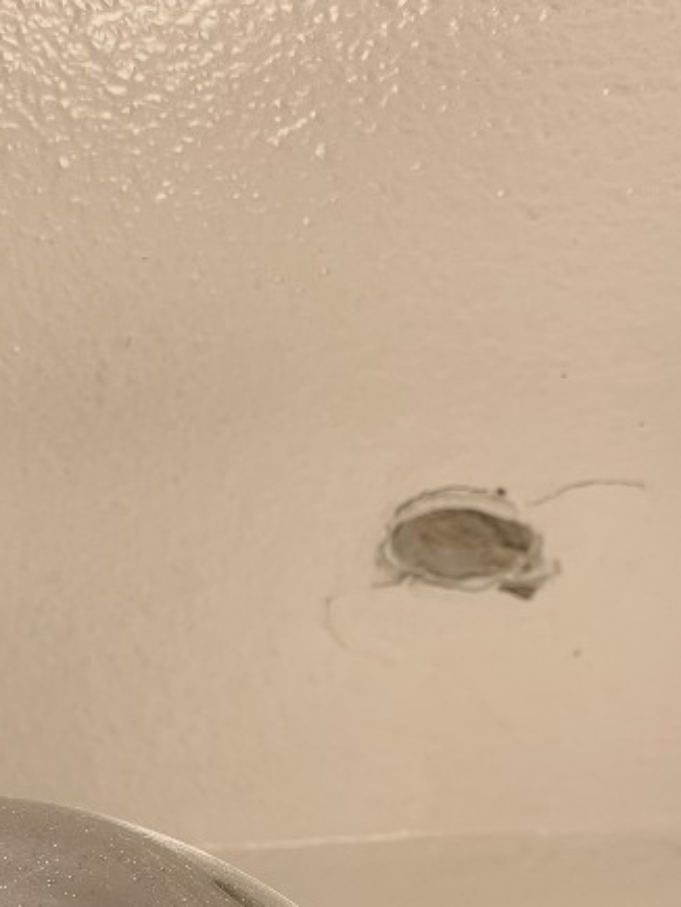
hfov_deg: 16.1
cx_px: 326
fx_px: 2411
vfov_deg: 21.0
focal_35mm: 92
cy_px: 750
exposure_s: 1/172
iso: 25
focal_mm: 6
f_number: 2
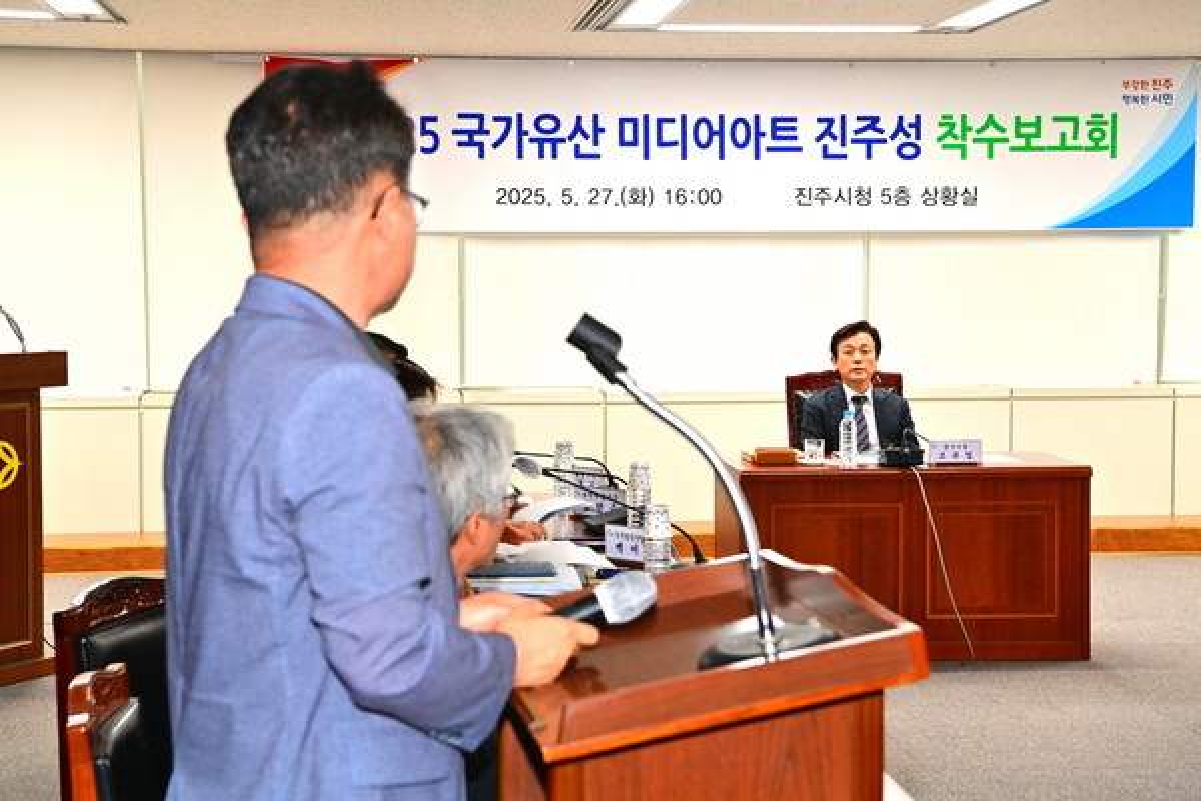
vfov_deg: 22.6
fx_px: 2002
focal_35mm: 60
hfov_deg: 33.4
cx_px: 600
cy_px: 400
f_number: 7.1
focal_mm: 60
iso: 4000
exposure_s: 1/250
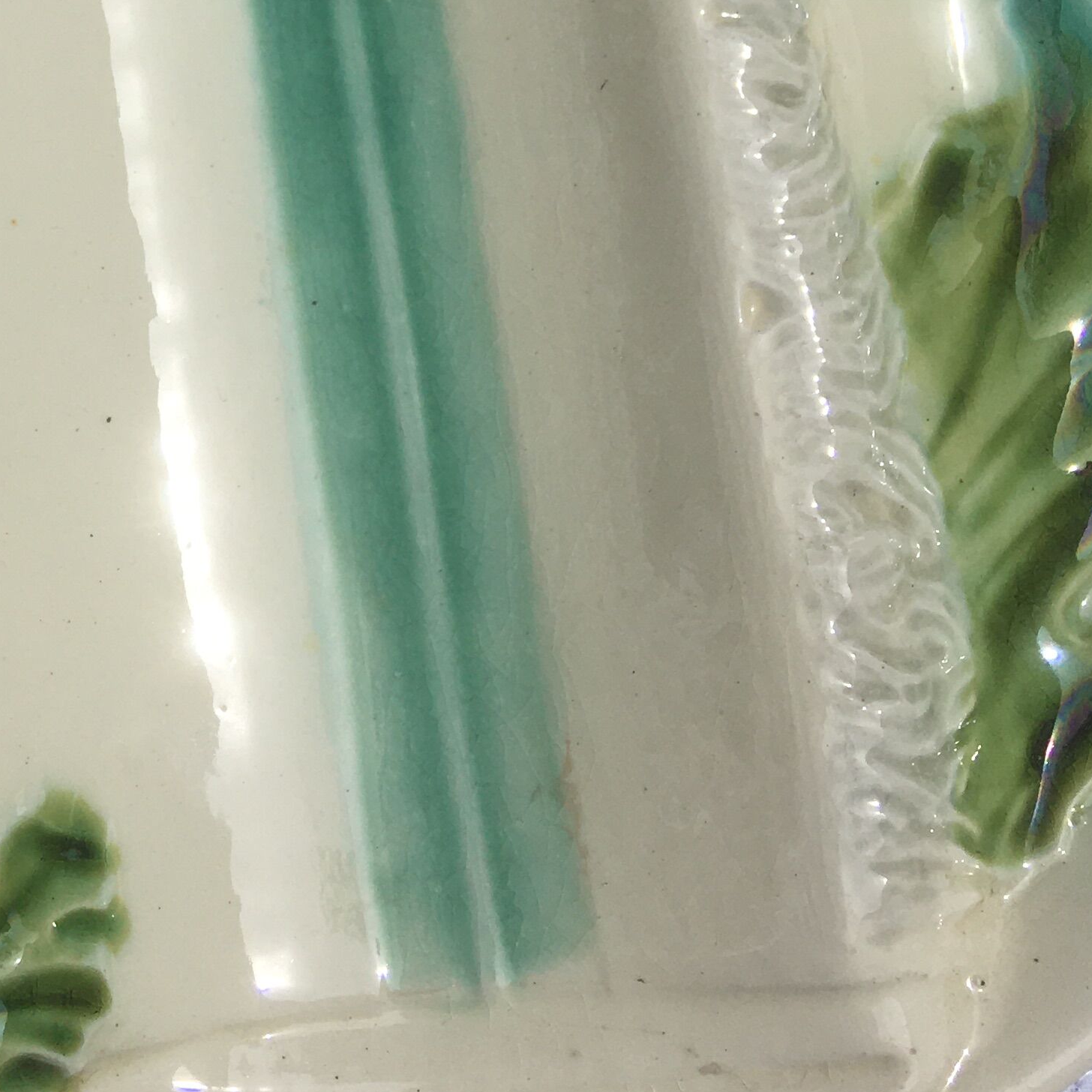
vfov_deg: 23.7
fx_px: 2534
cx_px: 2
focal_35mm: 71
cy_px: 106
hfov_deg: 23.3
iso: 25
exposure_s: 1/2653
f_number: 2.2
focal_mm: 4.15
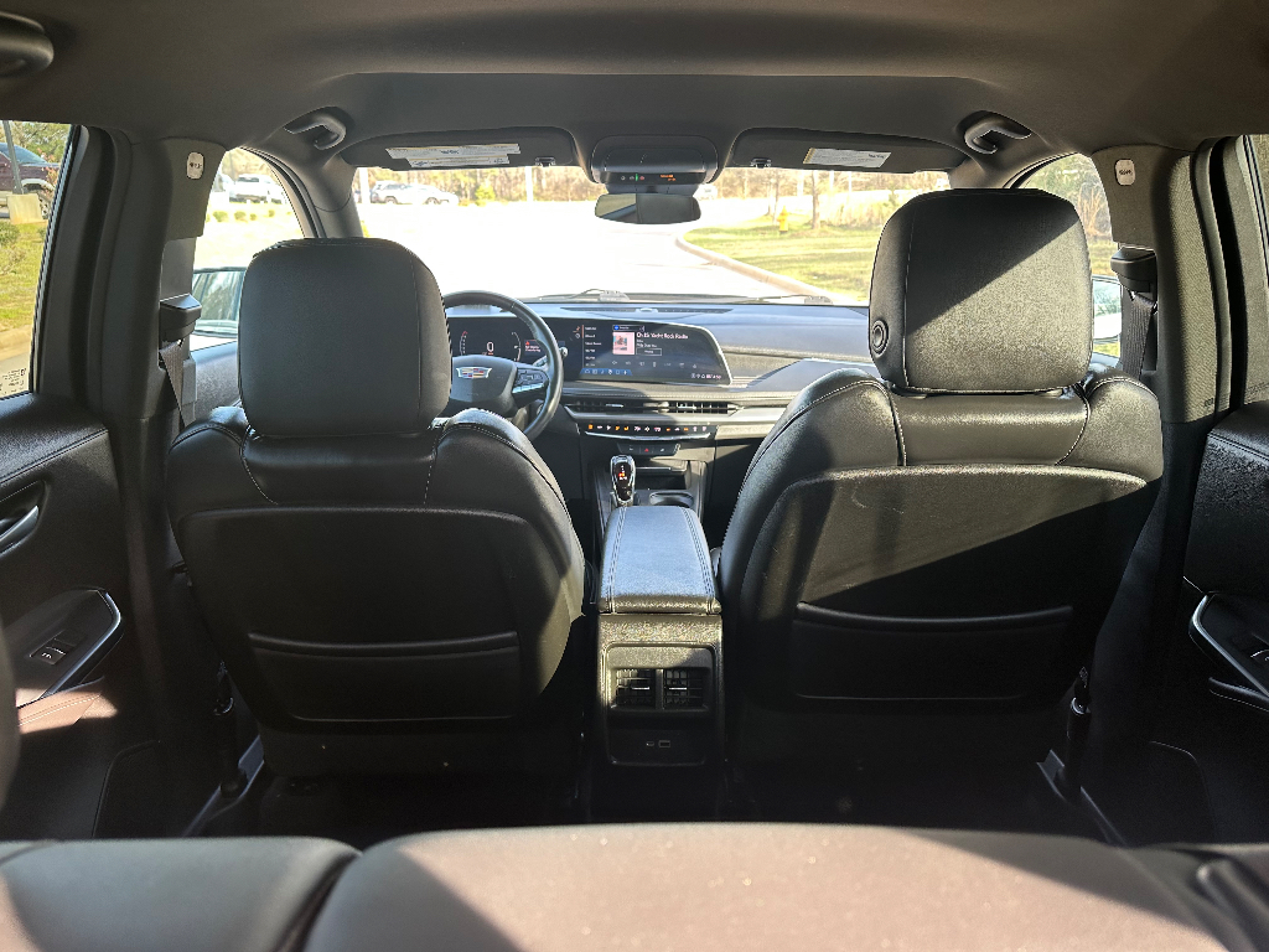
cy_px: 476
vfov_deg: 56.8
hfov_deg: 71.6
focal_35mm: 24
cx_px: 634
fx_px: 880
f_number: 1.78
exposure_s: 1/121
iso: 125
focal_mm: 6.86
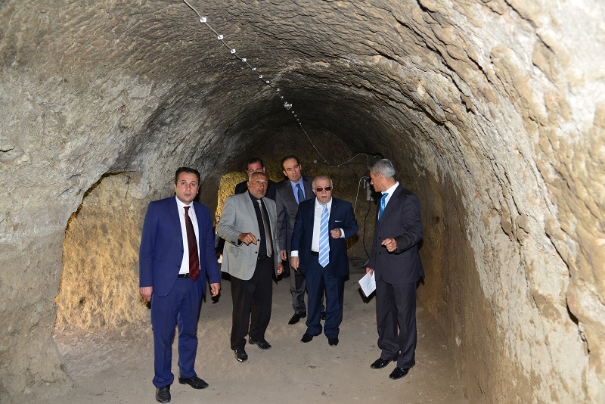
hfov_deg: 73.7
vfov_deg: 53.2
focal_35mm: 24
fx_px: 403
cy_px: 202
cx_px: 302
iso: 500
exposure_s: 1/60
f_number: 6.3
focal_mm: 24
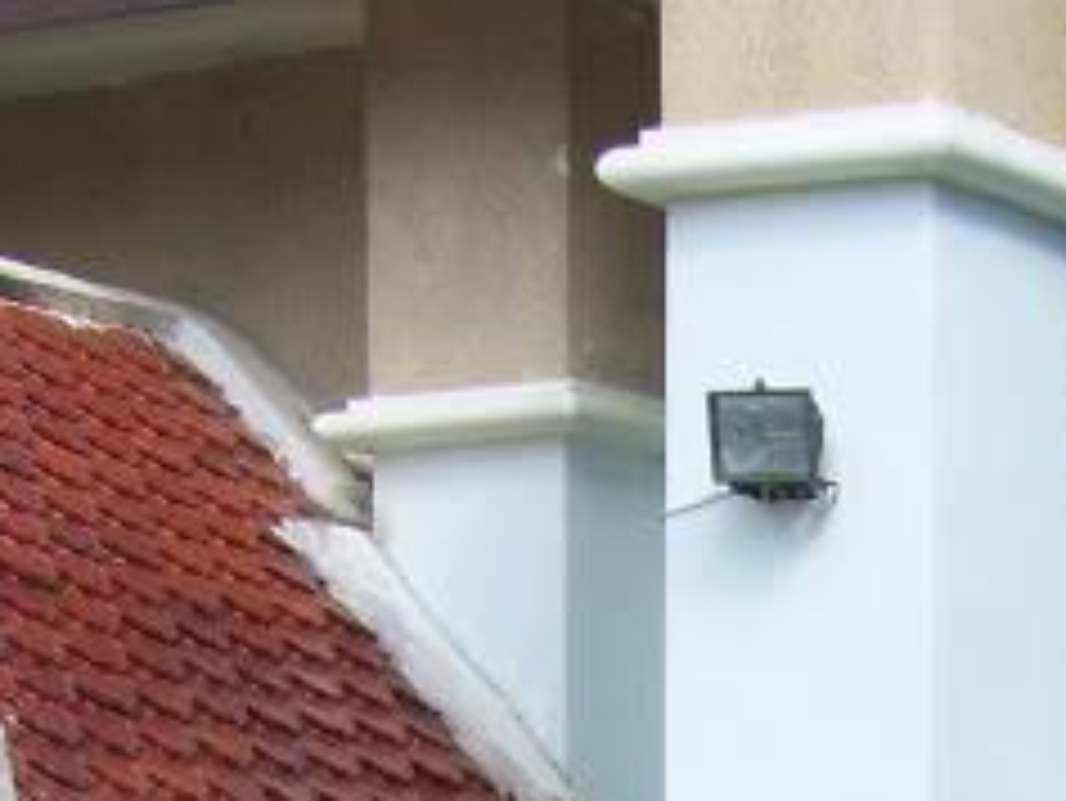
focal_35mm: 164
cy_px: 1548
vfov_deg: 8.6
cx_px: 1241
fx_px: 5053
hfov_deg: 11.8
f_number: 6.4
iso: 50
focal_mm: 7.8
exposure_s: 1/100
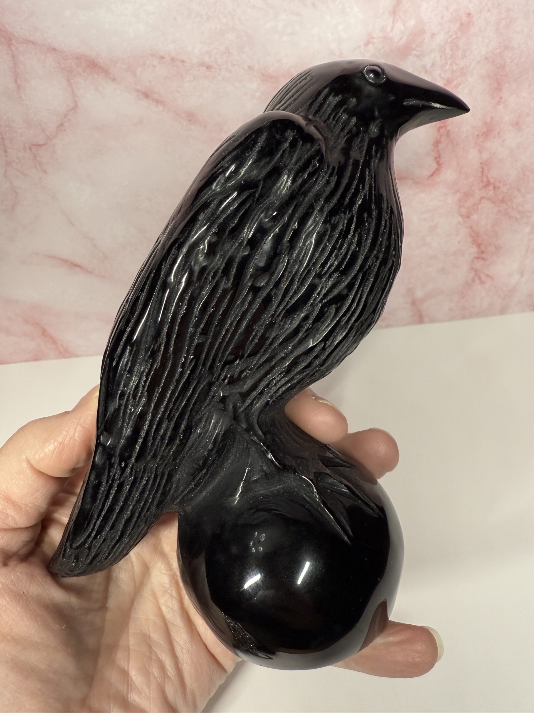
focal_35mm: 24
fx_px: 494
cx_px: 267
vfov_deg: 71.6
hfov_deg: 56.8
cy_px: 356
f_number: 2.2
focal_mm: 2.22
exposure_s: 1/100
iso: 200
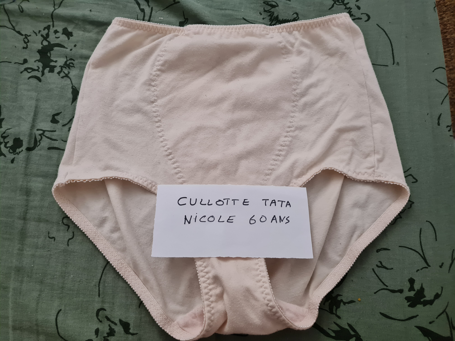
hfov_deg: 67.3
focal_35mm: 26
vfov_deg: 53.1
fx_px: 342
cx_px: 228
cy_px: 170
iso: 800
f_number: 1.8
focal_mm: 5.4
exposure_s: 1/50
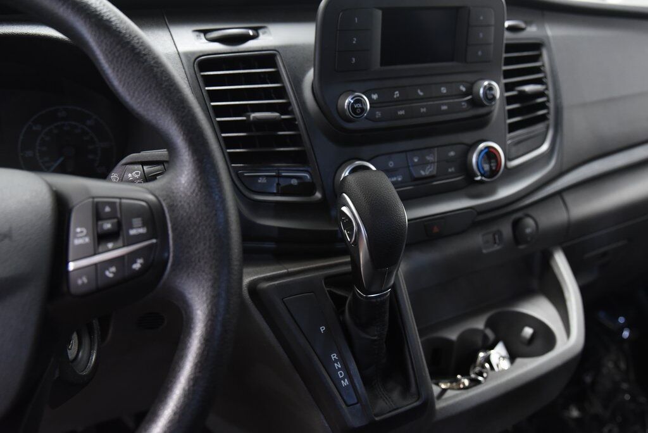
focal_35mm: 34
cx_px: 324
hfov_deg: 55.8
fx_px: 612
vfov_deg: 38.9
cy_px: 216
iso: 2500
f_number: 4.5
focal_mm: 34
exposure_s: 1/20
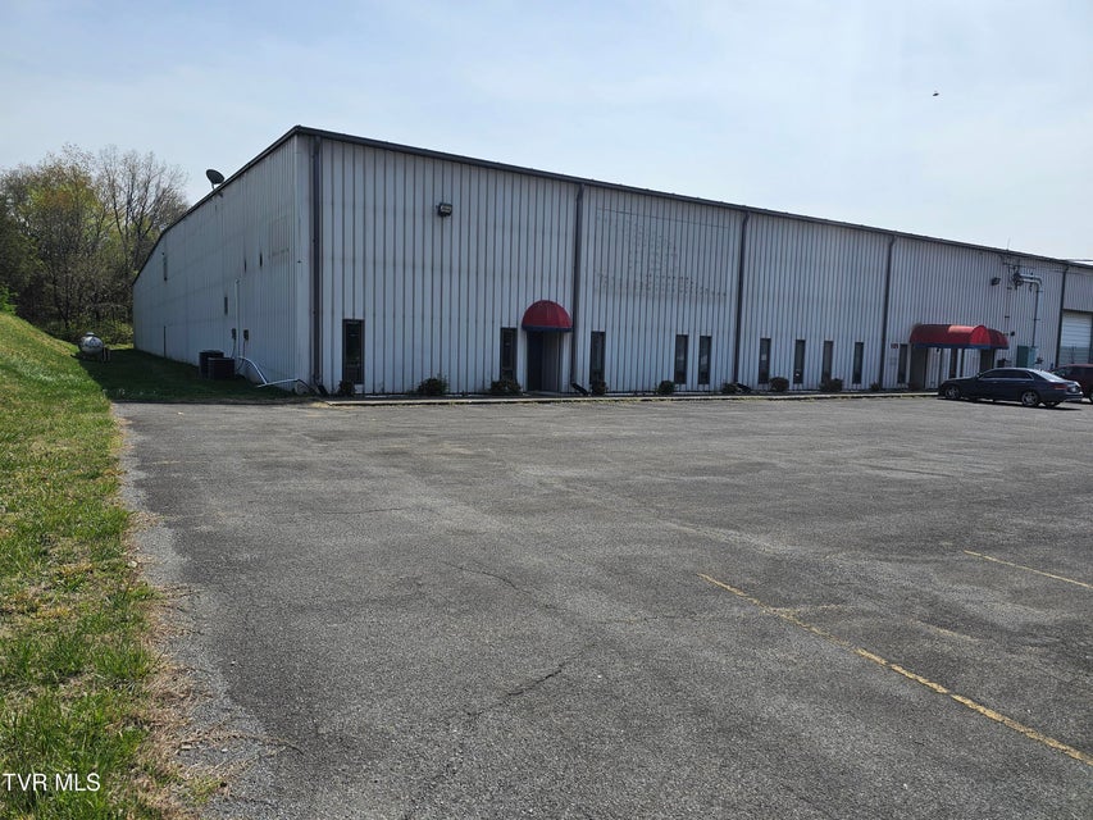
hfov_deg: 73.9
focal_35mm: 23
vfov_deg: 58.9
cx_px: 546
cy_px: 410
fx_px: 726
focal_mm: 6.3
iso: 10
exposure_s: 1/1248
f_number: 1.7
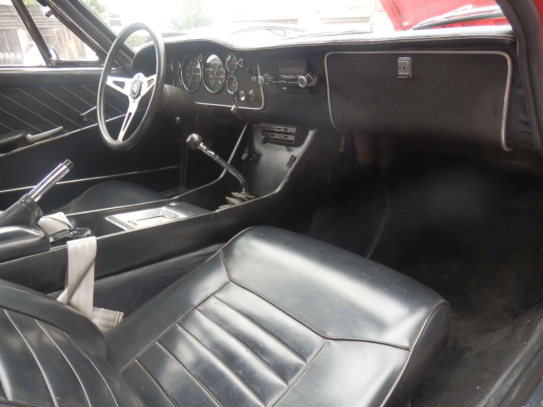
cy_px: 204
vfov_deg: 54.9
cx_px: 272
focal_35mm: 25
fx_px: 392
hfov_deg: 69.4
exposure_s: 1/60
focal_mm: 4.5
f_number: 3
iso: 80
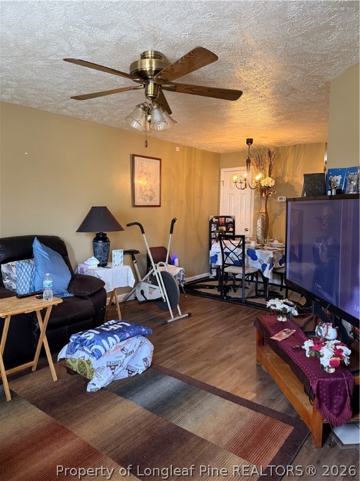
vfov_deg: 71.6
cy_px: 240
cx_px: 180
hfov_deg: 56.8
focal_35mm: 24
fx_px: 333
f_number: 1.78
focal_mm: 6.76
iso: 400
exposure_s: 1/60
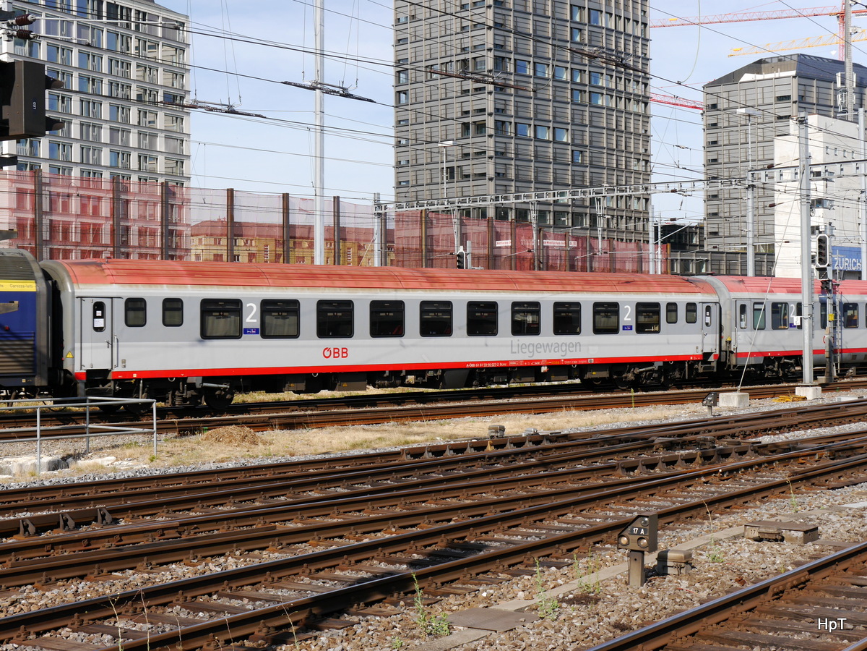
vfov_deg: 25.2
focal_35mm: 58
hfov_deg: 33.2
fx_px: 1453
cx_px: 434
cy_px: 326
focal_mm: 29
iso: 160
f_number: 8
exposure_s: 1/320
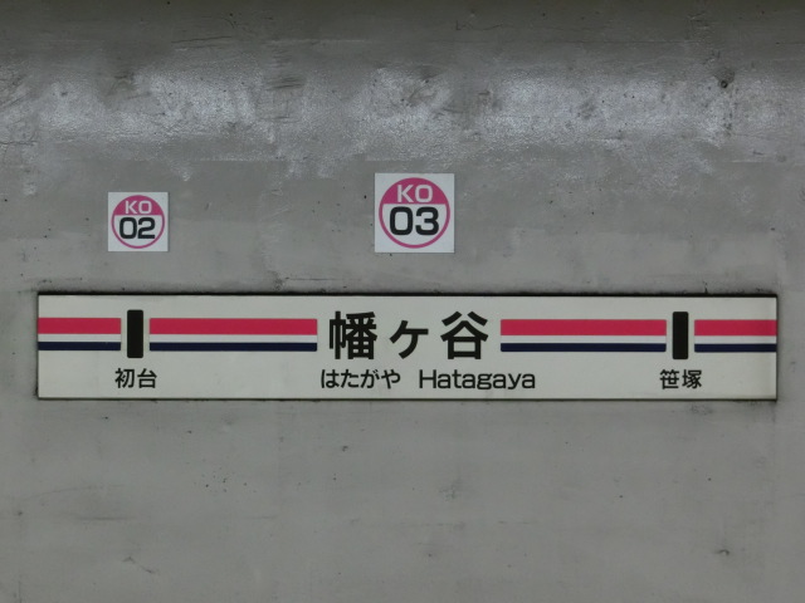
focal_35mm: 70
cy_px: 302
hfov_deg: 27.8
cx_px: 402
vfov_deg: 21.0
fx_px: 1628
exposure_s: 1/30
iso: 800
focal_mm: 12.4
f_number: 5.2
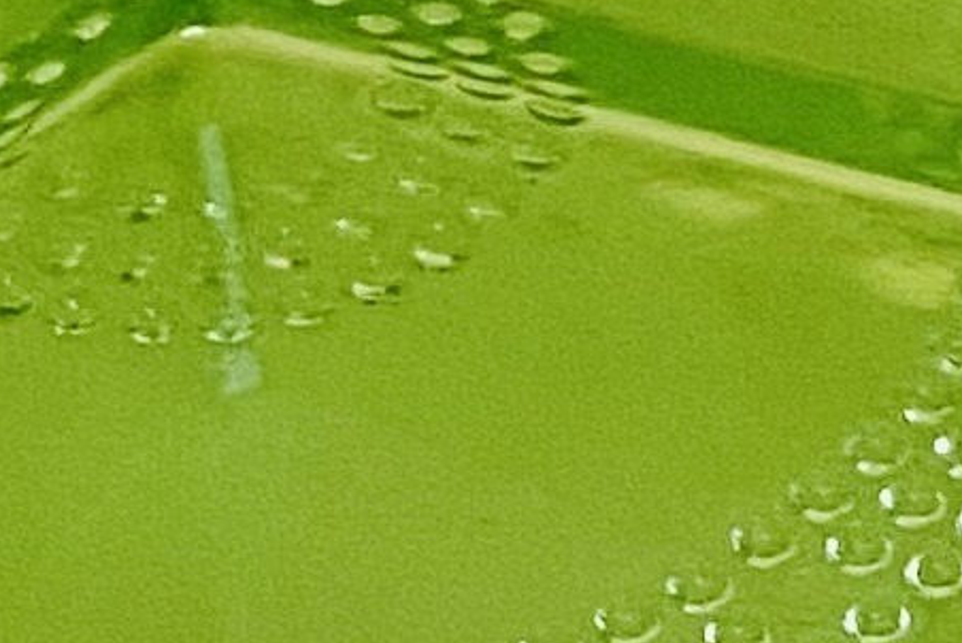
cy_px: 881
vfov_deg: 5.7
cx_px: 11
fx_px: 6444
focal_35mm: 241
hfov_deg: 8.5
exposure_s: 1/50
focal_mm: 4.25
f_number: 1.8
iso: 320
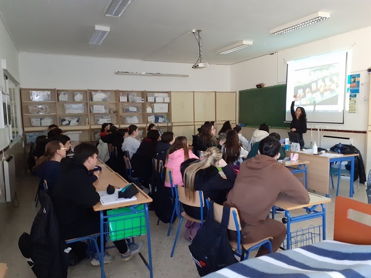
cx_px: 186
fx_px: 289
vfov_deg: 51.4
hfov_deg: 65.3
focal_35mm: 27
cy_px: 139
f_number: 1.9
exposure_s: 1/25
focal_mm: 3.6
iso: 320
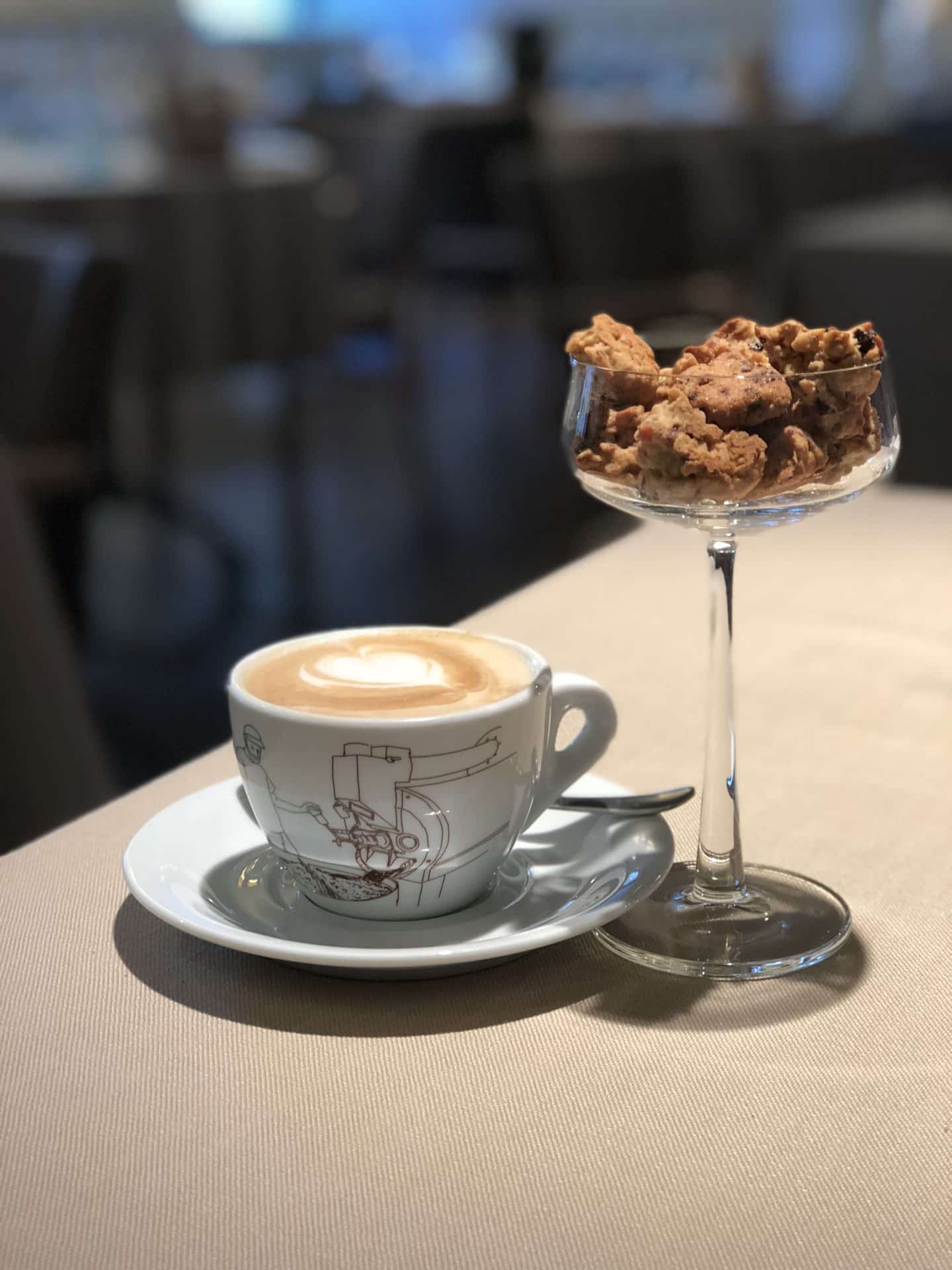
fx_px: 2090
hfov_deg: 25.7
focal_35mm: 57
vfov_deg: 33.8
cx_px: 476
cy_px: 635
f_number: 2.8
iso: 250
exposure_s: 1/50
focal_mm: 6.6
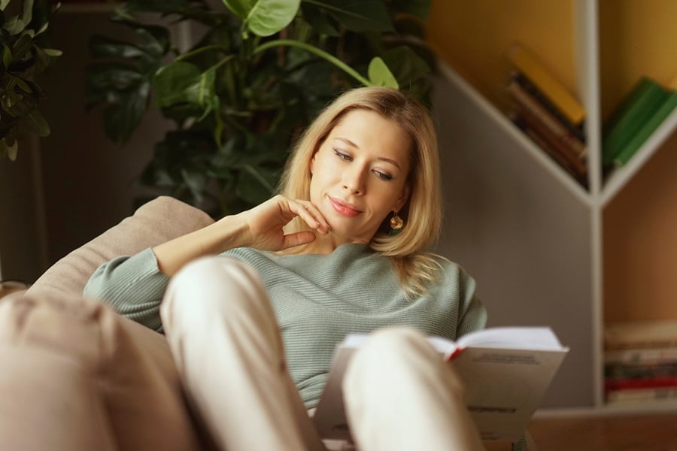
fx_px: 1598
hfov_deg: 23.9
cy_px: 226
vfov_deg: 16.1
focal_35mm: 85
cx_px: 338
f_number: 1.4
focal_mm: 85
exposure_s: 1/3200
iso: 640
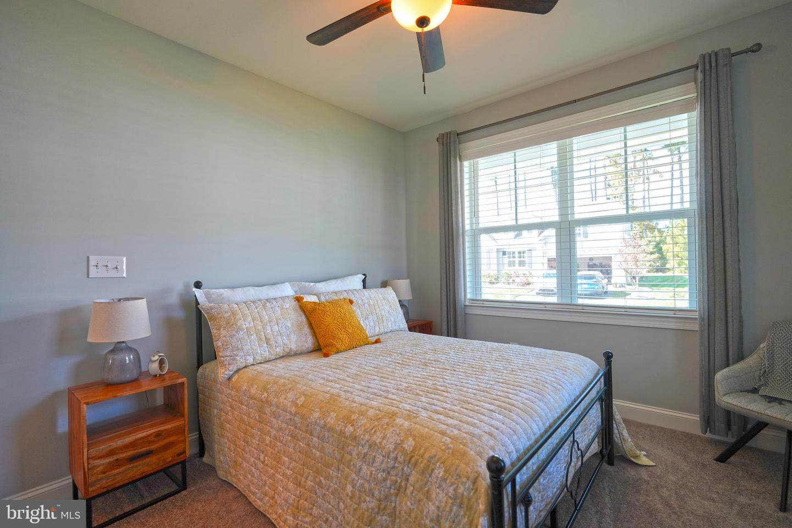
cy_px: 264
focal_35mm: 16
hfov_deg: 96.7
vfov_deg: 73.7
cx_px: 396
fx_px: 352
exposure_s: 1/60
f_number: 4
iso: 250
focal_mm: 16
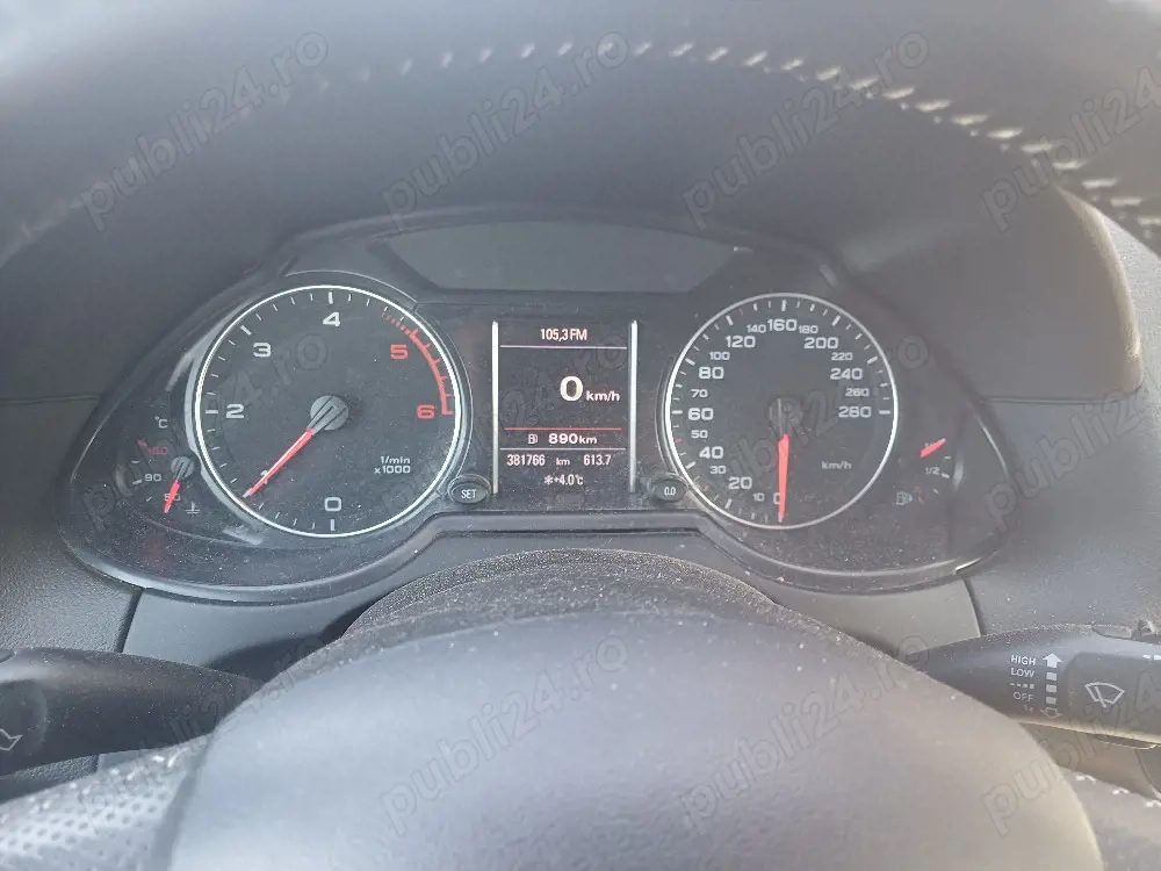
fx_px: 838
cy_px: 436
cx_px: 580
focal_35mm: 25
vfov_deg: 54.9
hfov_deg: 69.4
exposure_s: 1/50
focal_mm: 4.65
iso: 320
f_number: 1.8
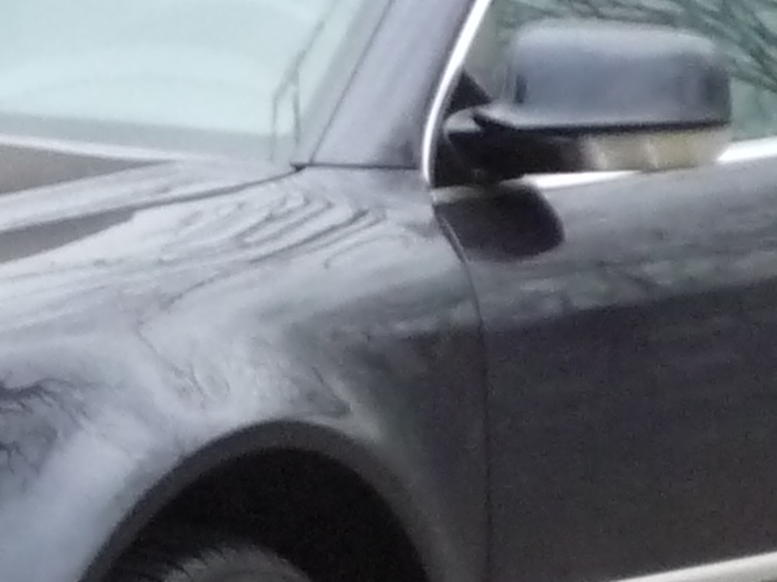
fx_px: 9091
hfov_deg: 4.9
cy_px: 388
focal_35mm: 405
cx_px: -133
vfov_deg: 3.7
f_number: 4
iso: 400
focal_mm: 11.7
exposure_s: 1/160
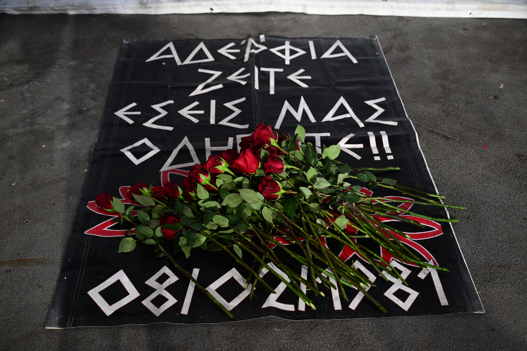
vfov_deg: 33.4
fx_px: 586
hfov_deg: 48.5
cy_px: 176
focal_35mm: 40
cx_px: 264
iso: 2000
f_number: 3.5
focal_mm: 40
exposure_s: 1/60
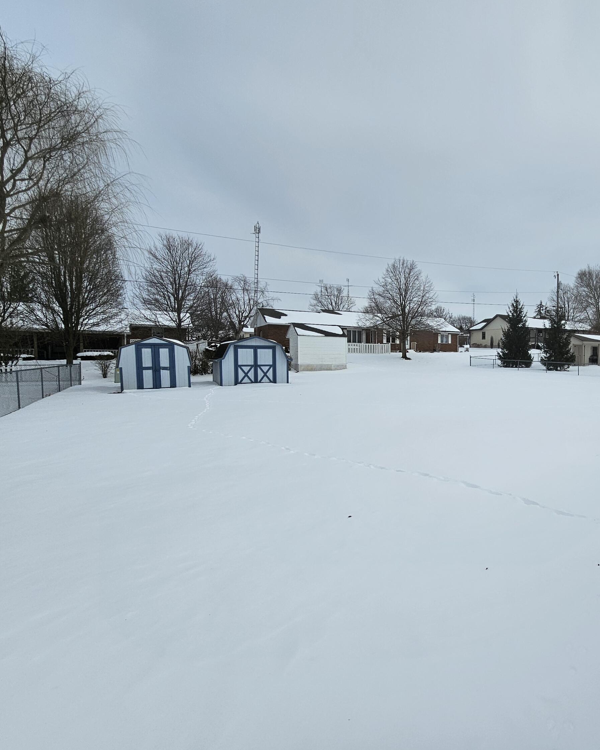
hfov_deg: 69.8
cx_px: 475
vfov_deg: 89.6
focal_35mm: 17
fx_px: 377
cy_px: 375
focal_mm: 2.2
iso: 50
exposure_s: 1/5386
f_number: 2.2
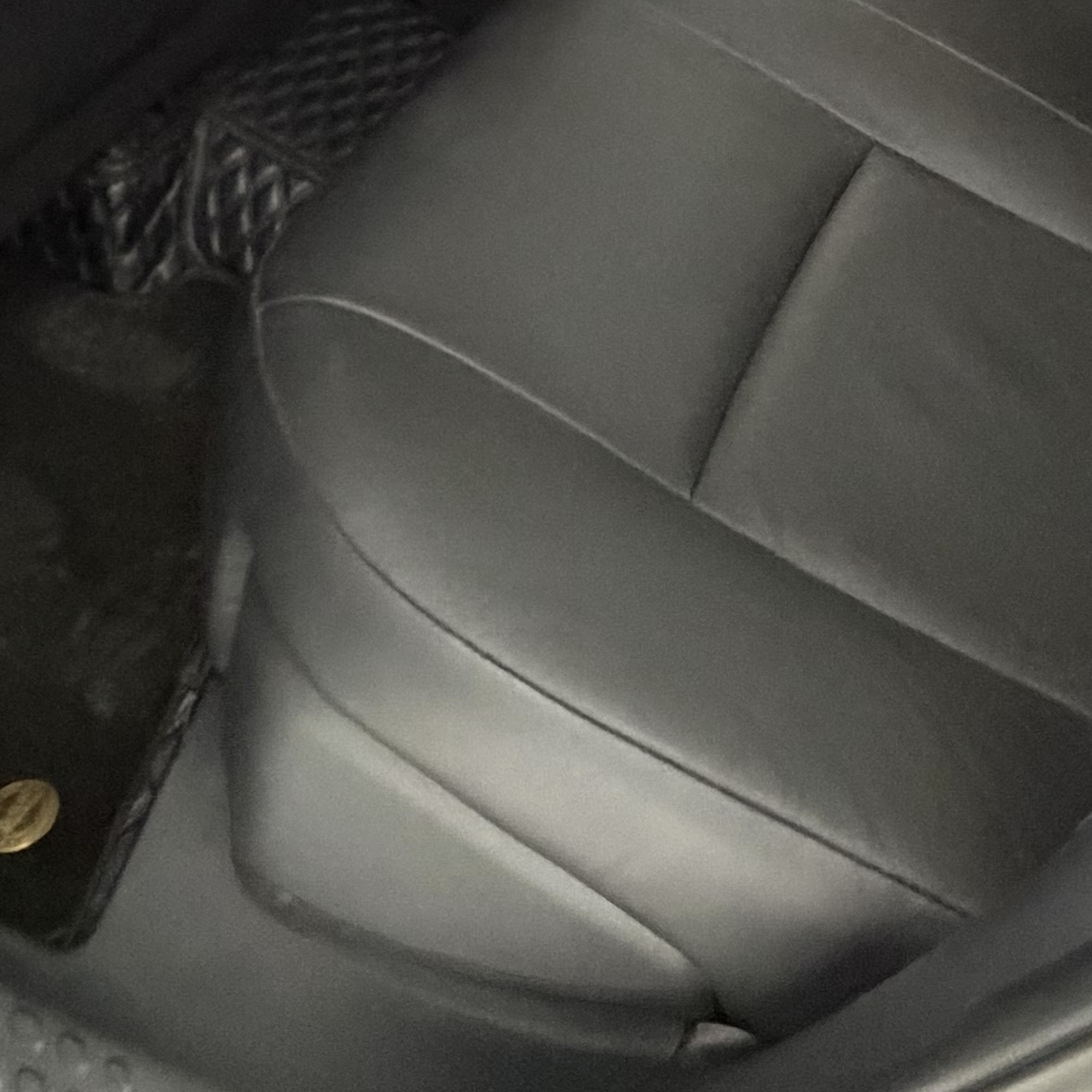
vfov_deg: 28.1
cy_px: -294
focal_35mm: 51
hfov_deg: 33.3
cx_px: 656
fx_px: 1820
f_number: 2.2
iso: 1000
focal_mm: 2.22
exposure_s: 1/60
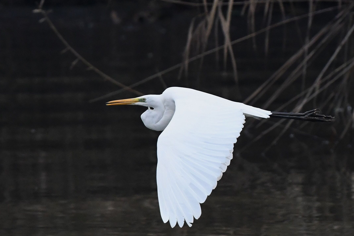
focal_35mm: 838
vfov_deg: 1.6
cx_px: 183
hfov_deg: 2.5
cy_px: 127
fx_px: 8236
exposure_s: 1/1600
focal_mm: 500
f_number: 6.3
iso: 2500
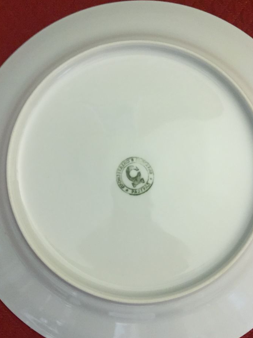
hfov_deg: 44.2
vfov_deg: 56.8
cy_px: 168
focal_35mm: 32
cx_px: 135
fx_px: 312
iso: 250
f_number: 2.2
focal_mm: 4.15
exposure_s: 1/17
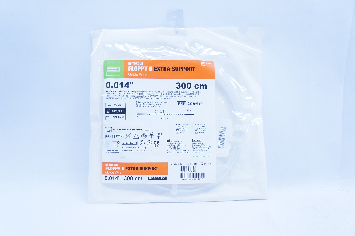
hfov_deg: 53.2
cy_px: 118
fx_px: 355
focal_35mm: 36
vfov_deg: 36.8
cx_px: 178
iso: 800
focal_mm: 24
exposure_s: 1/200
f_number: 4.5
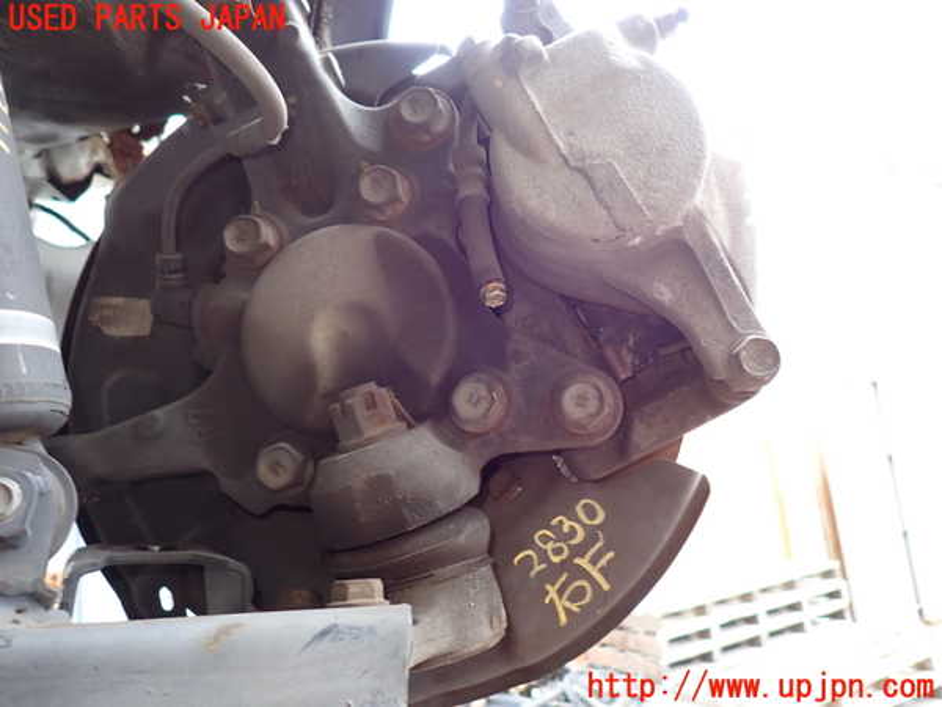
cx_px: 471
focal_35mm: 25
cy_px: 354
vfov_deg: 54.9
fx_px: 680
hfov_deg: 69.4
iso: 200
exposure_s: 1/50
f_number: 2
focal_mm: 4.5
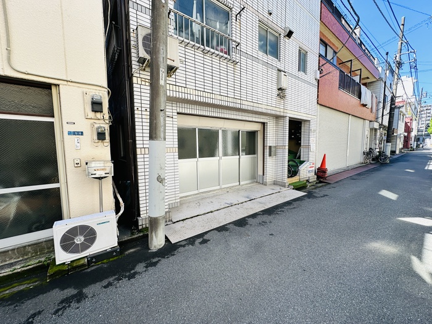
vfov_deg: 85.7
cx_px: 216
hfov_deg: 102.1
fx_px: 175
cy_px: 162
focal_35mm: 14
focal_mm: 2.22
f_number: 2.2
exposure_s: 1/359
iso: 40
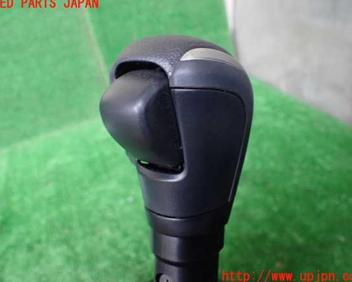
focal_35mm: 32
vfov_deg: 45.8
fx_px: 333
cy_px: 140
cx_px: 174
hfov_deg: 55.7
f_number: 2.3
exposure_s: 1/80
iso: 800
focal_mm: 5.4
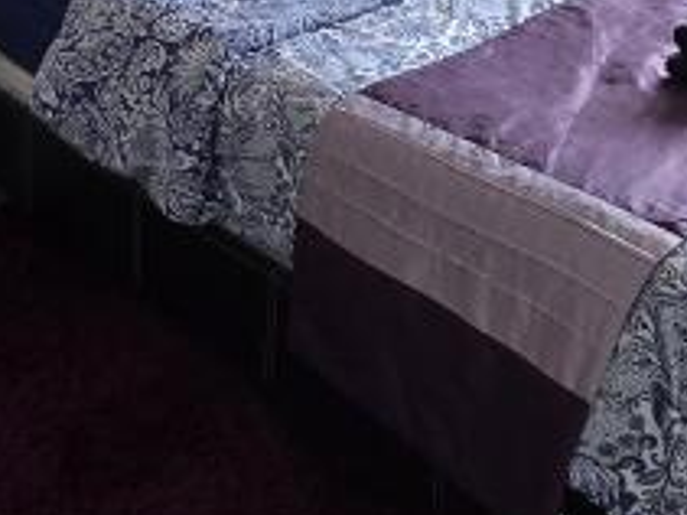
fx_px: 1250
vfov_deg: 22.3
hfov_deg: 30.0
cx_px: 137
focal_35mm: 63
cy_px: -13
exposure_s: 1/120
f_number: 1.9
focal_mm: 2.2
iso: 80
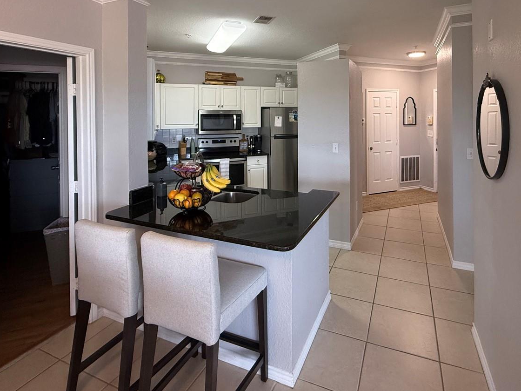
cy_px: 118
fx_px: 301
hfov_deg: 81.5
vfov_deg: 63.6
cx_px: 285
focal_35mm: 20
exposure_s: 1/120
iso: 320
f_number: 2.2
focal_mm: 2.22
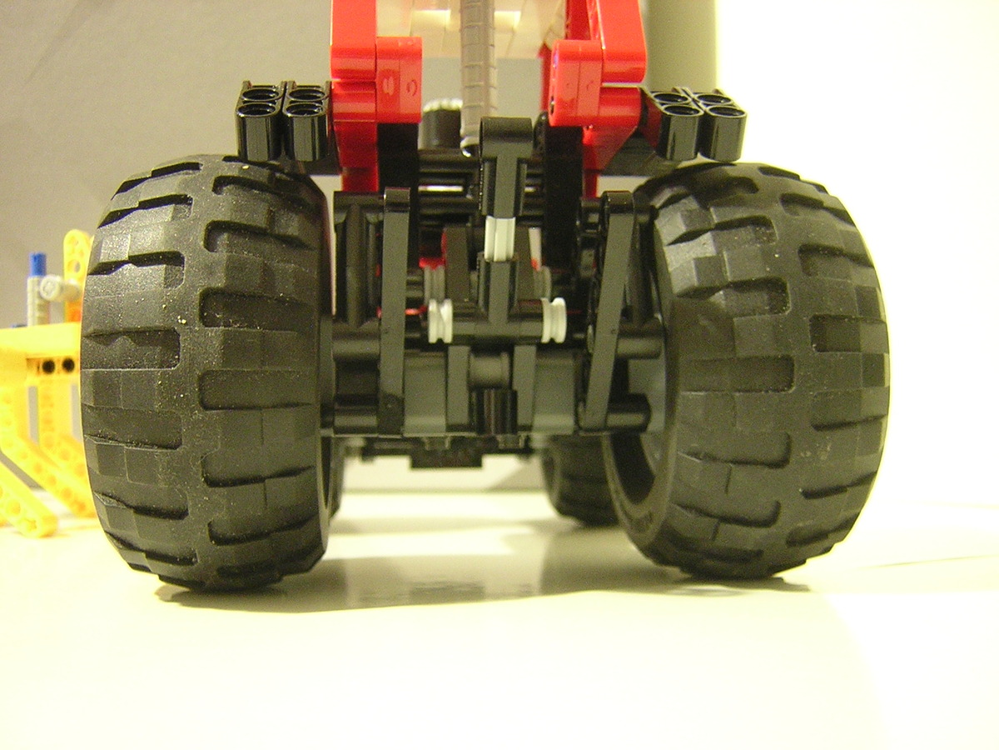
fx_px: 1039
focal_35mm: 36
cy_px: 375
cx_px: 500
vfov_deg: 39.7
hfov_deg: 51.4
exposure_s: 1/1.2
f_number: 2.6
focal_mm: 4.7
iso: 400
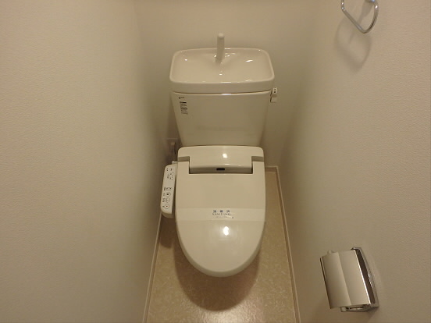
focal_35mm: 21
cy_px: 162
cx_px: 216
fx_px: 261
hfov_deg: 79.0
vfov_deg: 63.4
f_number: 3.5
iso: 320
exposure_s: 1/30
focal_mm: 3.7
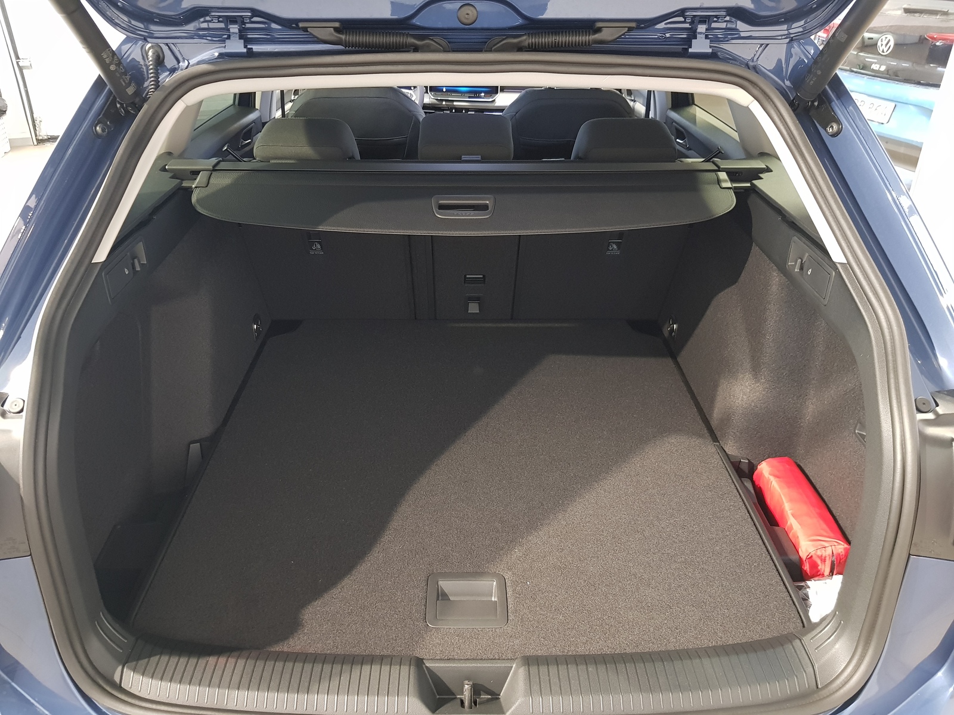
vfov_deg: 53.1
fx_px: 717
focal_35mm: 26
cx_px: 477
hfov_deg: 67.3
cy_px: 358
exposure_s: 1/14
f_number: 1.7
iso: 200
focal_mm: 4.2
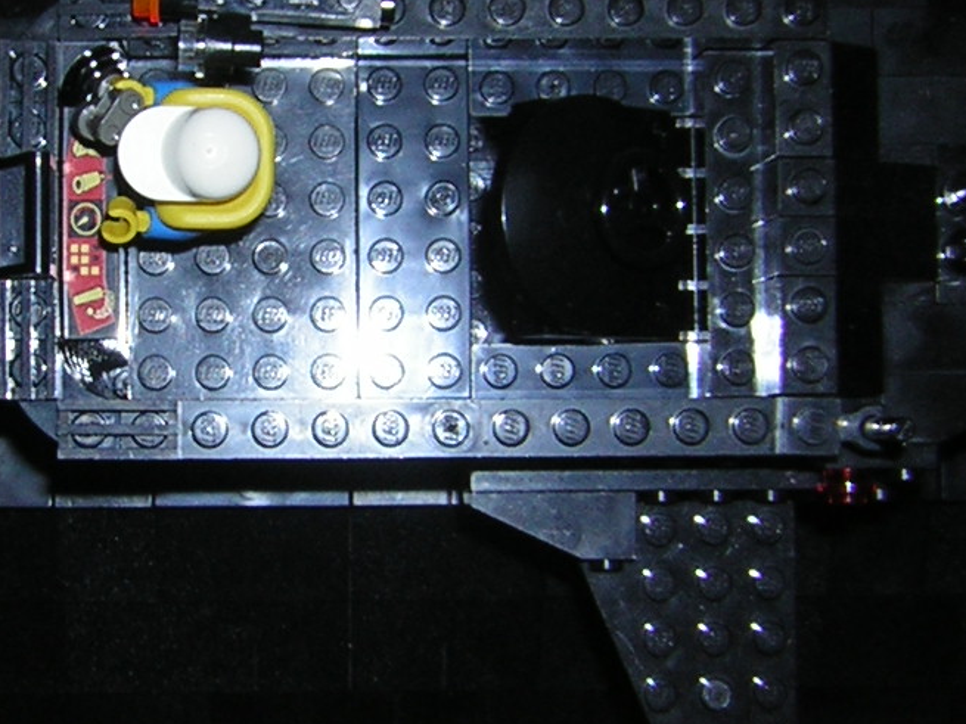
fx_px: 2455
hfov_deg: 22.2
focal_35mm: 88
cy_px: 293
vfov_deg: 16.8
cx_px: 398
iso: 50
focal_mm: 4.7
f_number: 5.2
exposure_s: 1/60.1
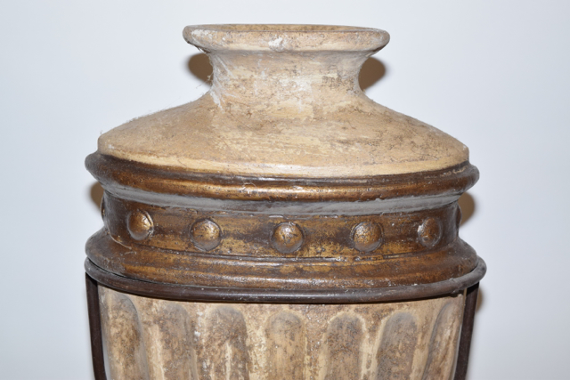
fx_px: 1306
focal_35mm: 82
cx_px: 285
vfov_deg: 16.6
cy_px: 190
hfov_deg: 24.6
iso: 800
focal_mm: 55
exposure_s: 1/125
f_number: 5.6
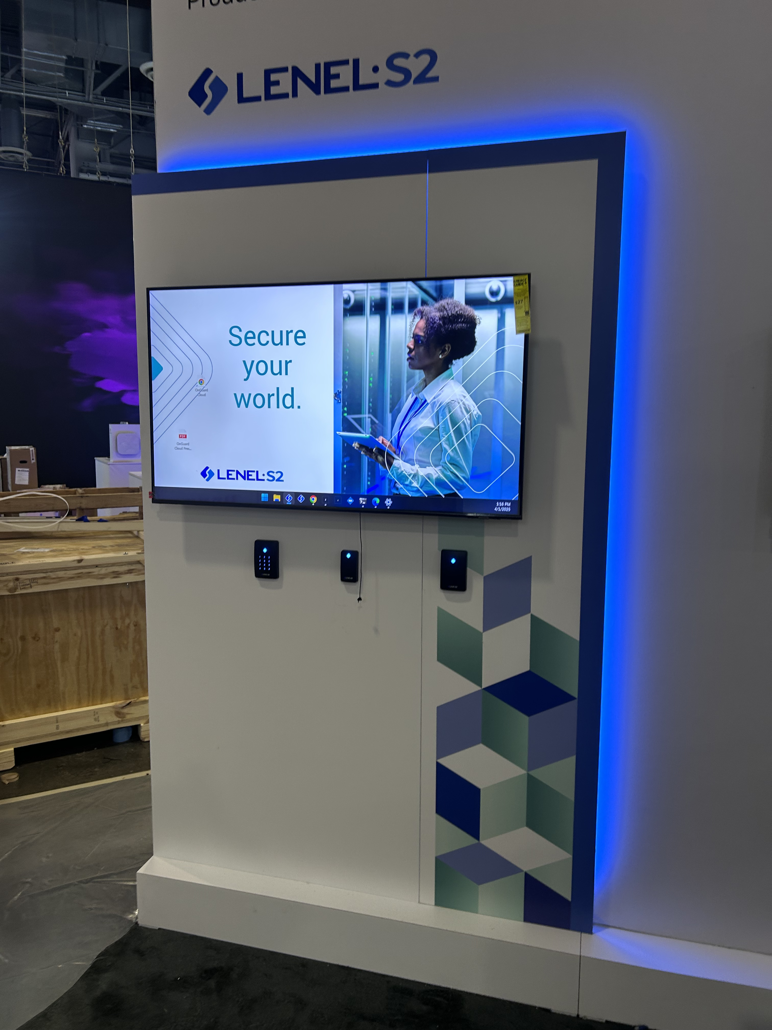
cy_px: 515
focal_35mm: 26
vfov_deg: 67.3
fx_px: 773
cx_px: 386
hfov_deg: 53.1
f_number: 1.5
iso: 64
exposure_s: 1/50
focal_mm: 5.7
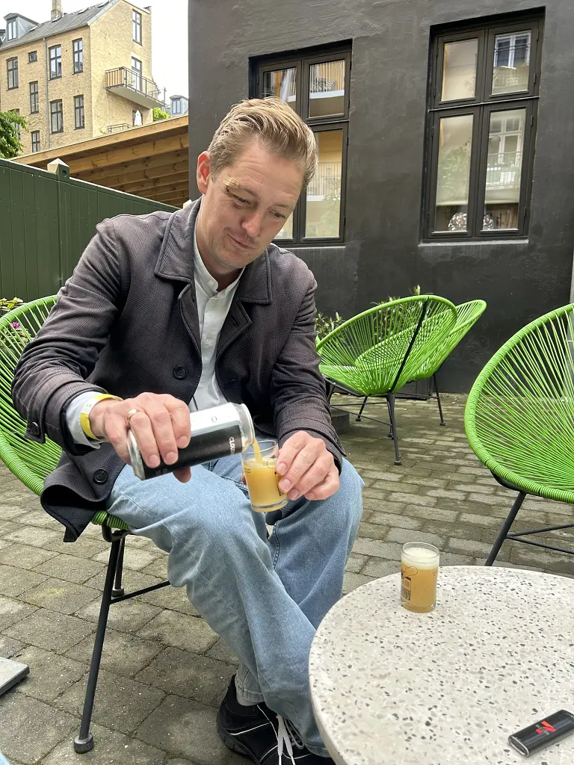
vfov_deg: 67.3
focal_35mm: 26
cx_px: 287
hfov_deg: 53.1
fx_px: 575
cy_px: 382
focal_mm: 5.7
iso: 50
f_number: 1.5
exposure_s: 1/389
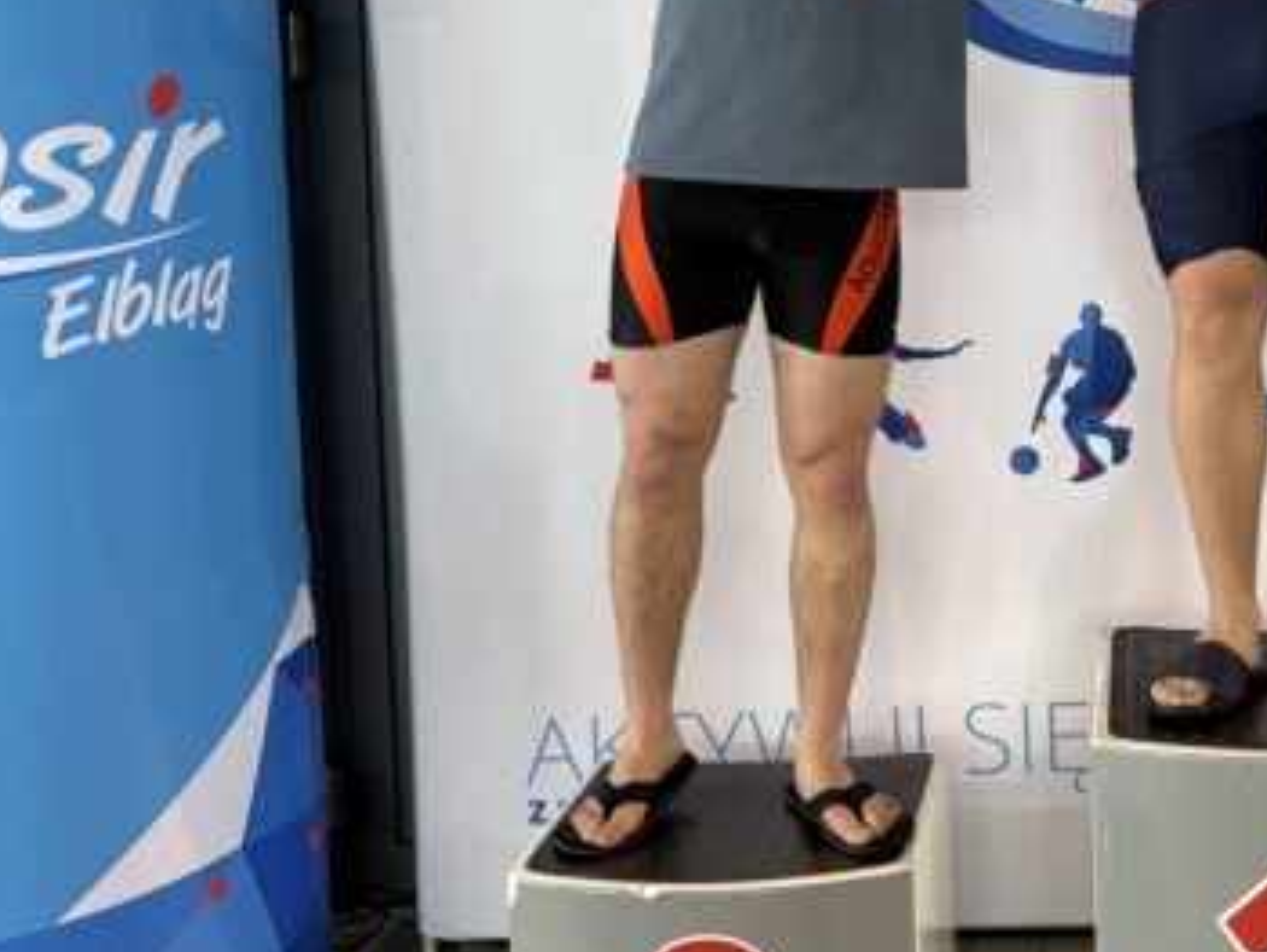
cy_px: 185
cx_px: 1079
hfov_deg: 32.5
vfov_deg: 25.2
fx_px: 2088
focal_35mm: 57
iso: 160
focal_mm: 5.96
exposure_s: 1/50
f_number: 1.6
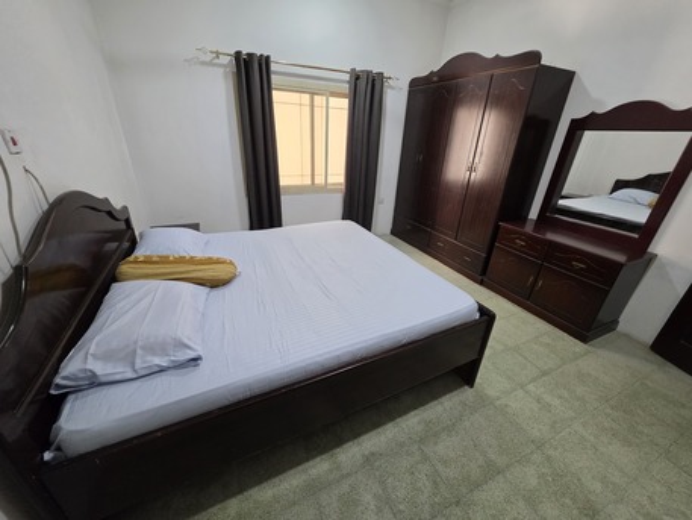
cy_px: 260
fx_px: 260
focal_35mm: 13
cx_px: 346
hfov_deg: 106.2
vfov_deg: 89.9
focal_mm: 2.2
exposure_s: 1/100
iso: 500
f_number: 1.9
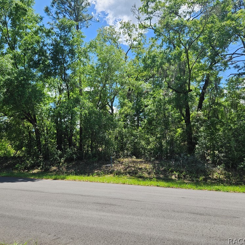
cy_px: 120
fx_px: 224
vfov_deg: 57.3
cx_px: 105
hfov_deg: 57.1
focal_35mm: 28
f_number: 1.8
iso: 50
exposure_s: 1/2000
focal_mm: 5.4
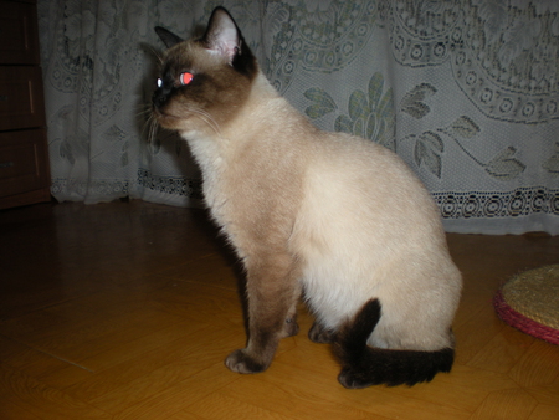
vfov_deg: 37.8
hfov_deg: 49.0
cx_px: 280
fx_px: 614
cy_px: 210
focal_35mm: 38
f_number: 3.1
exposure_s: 1/60
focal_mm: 6.3
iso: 64
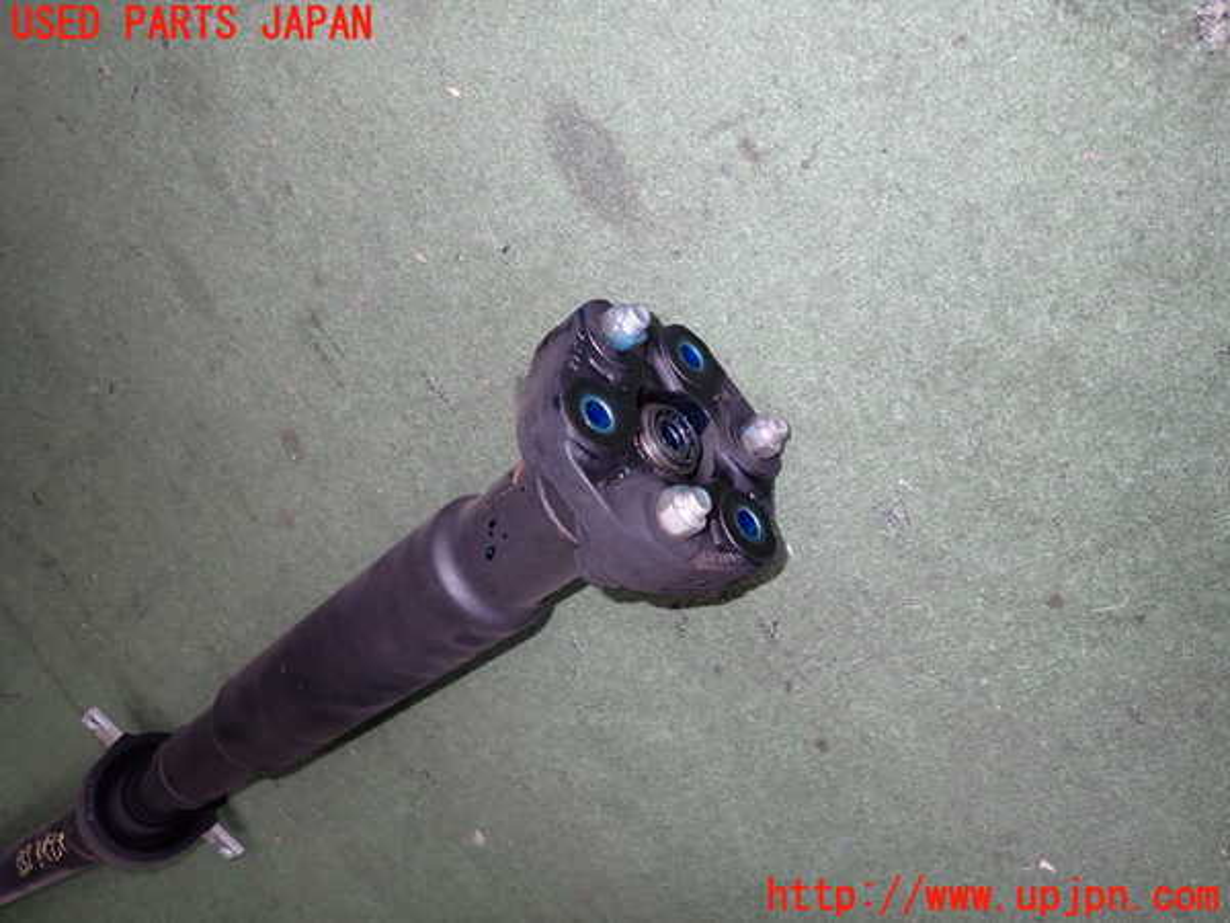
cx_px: 615
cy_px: 462
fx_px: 888
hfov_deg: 69.4
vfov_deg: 54.9
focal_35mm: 25
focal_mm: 4.5
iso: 200
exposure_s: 1/30
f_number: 5.6
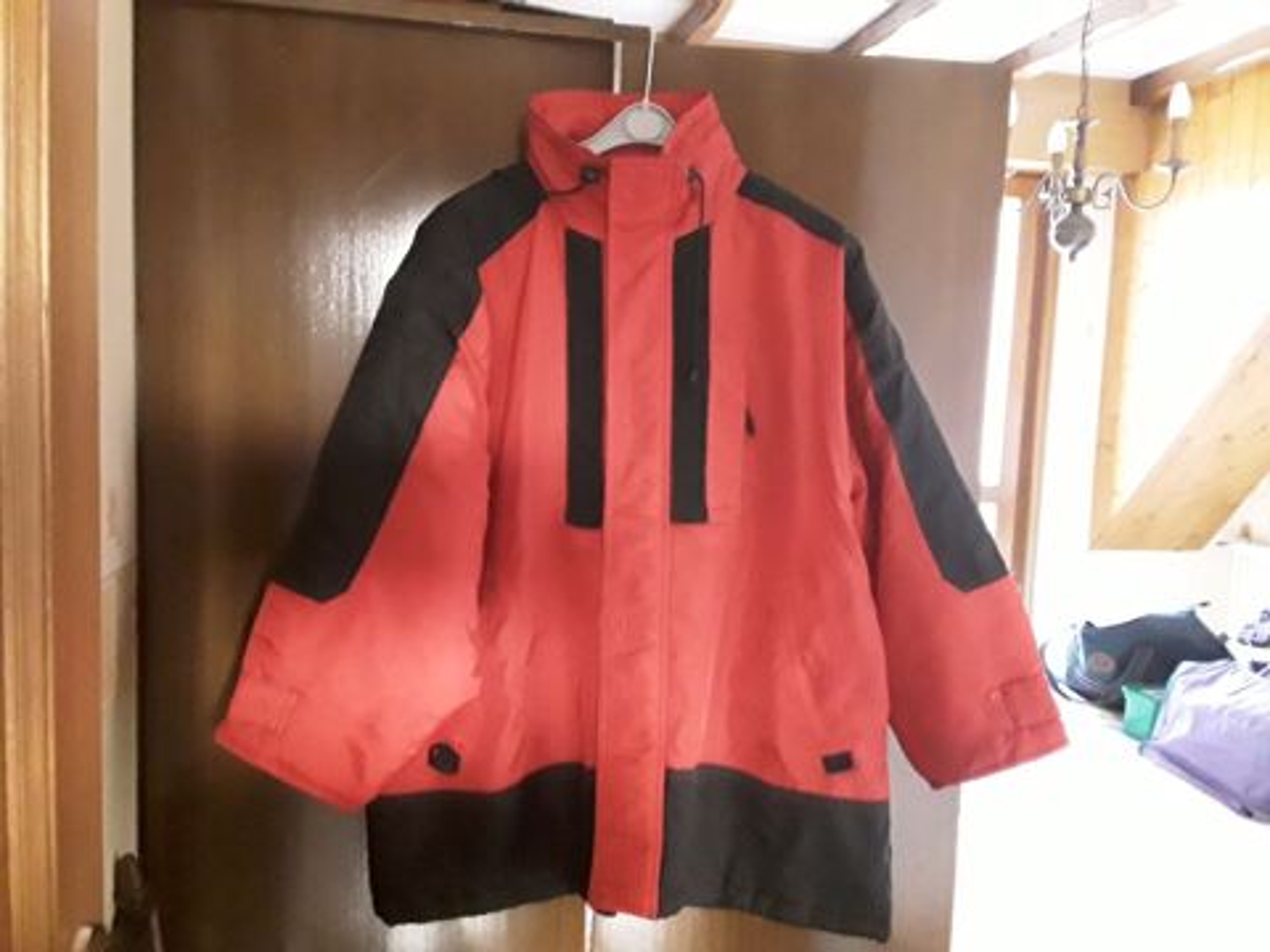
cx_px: 635
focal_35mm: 27
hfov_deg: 65.3
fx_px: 991
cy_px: 476
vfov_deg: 51.4
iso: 800
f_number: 1.9
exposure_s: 1/17
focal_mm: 2.91
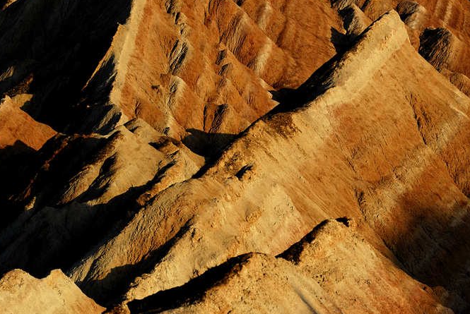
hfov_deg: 5.1
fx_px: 5306
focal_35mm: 406
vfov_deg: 3.4
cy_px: 113
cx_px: 240
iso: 100
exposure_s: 1/160
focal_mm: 200
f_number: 8
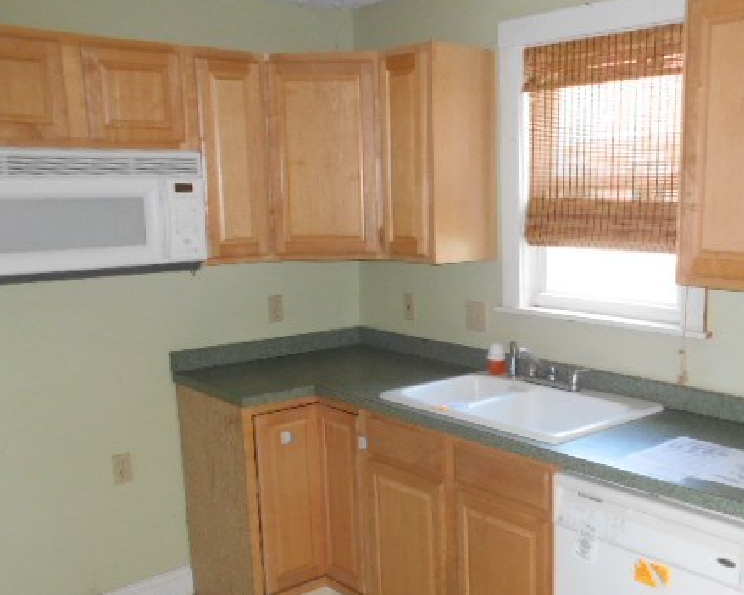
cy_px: 376
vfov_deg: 39.8
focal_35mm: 37
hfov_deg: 48.3
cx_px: 493
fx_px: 815
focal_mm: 4.6
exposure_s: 1/25
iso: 280
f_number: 3.2
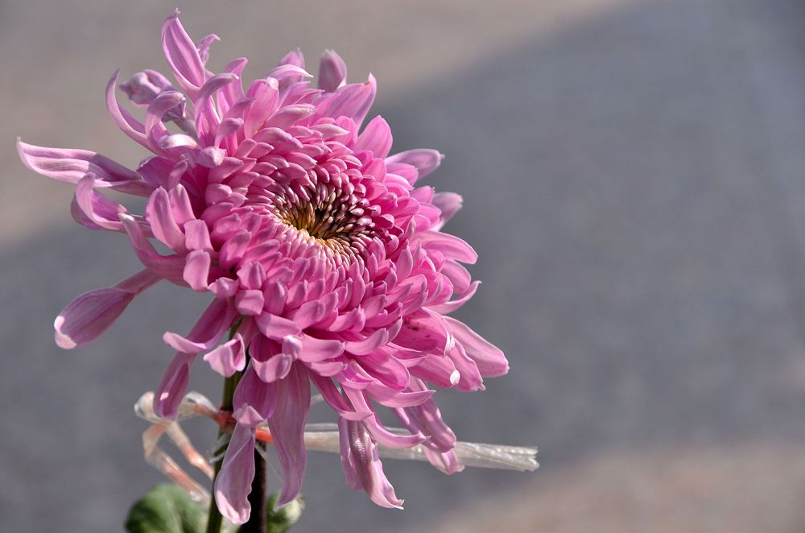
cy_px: 266
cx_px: 402
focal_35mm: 174
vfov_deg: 7.9
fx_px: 3882
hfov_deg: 11.8
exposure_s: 1/500
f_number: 8
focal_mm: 116
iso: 400
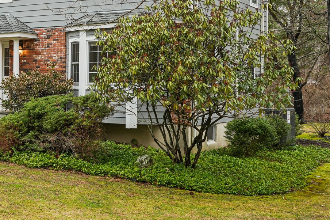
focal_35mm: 68
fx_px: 623
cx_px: -28
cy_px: 86
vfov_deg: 20.0
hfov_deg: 27.3
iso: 160
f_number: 8
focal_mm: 30
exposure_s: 1/30
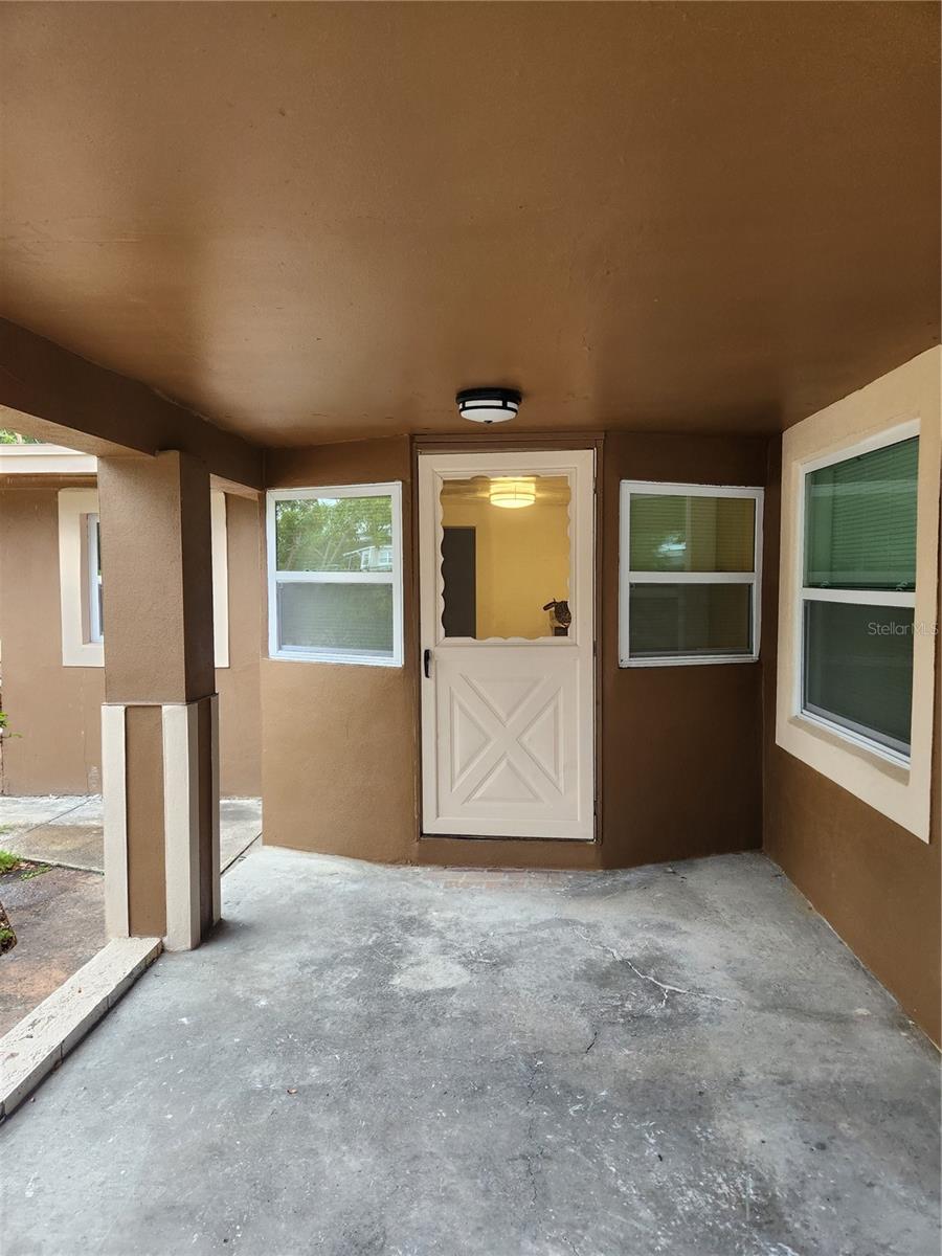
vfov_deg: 73.9
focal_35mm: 23
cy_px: 628
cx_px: 471
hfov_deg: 58.9
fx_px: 835
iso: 200
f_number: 1.8
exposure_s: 1/180
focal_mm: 5.4
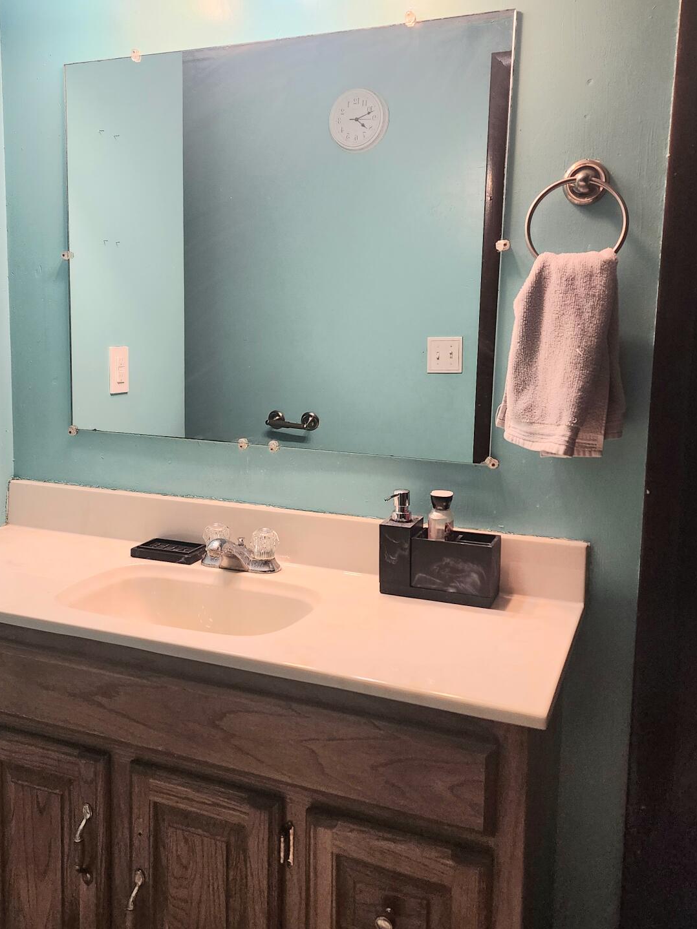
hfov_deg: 44.0
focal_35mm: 32
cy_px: 428
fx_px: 859
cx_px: 284
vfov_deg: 56.8
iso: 125
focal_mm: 6.4
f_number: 1.8
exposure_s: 1/120
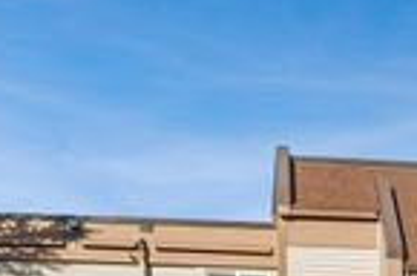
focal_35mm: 83
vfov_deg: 15.3
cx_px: 380
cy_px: 398
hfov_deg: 23.8
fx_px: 959
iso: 200
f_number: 8
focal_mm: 24
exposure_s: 1/320
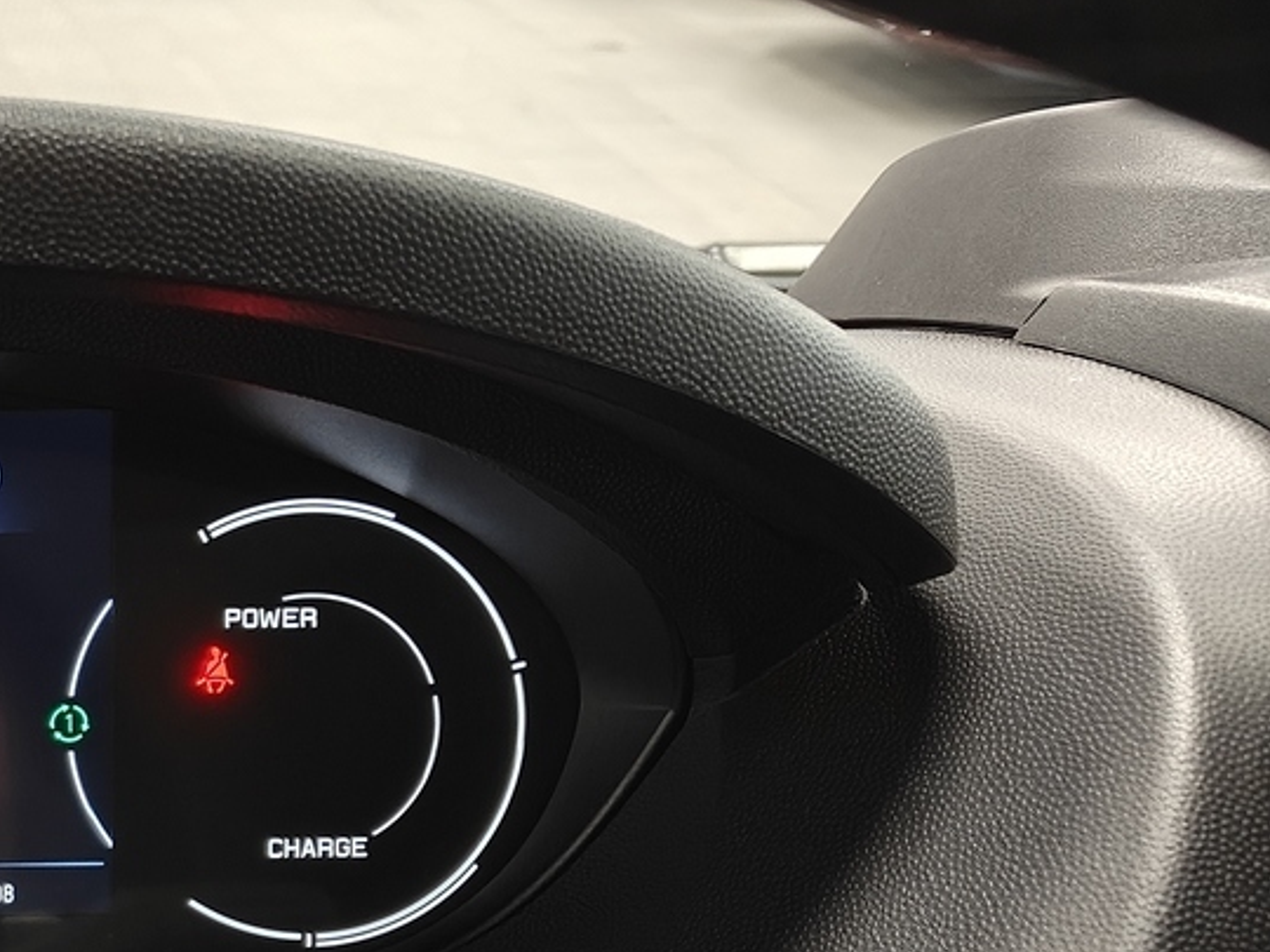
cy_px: 785
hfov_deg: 25.6
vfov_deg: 22.6
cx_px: -421
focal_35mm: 64
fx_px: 2348
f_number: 1.8
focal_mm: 5.59
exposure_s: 1/33
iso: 1600
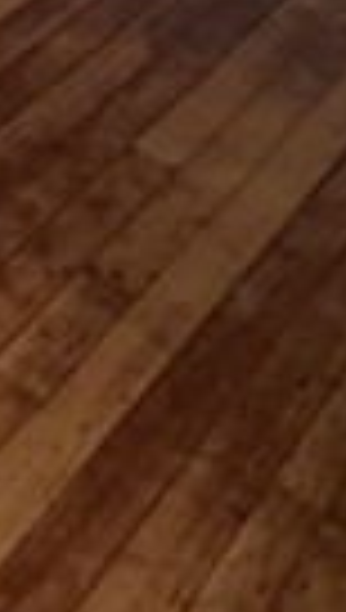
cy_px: -562
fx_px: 1396
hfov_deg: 10.3
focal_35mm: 86
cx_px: -688
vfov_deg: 18.1
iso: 320
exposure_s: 1/97
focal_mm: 2.22
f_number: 2.2
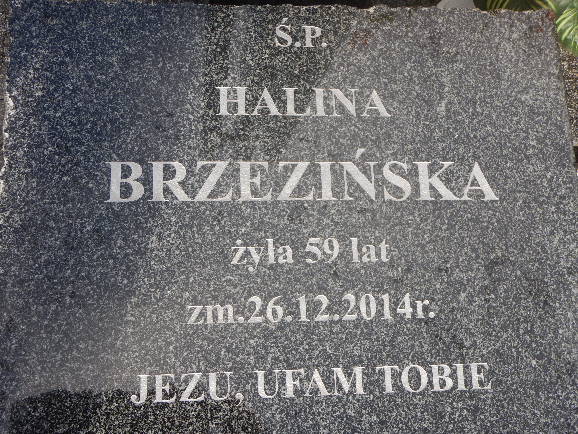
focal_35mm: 44
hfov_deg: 42.9
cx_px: 289
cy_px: 217
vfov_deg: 32.9
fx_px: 735
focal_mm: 7.8
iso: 125
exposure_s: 1/320
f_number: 4.3
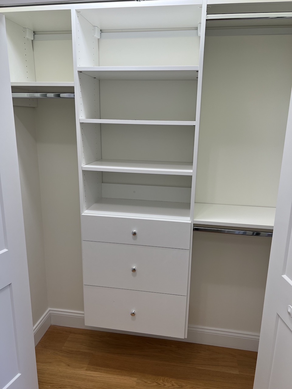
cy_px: 194
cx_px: 146
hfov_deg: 53.1
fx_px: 292
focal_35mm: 26
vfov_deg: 67.3
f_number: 1.5
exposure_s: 1/134
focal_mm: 5.7
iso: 32
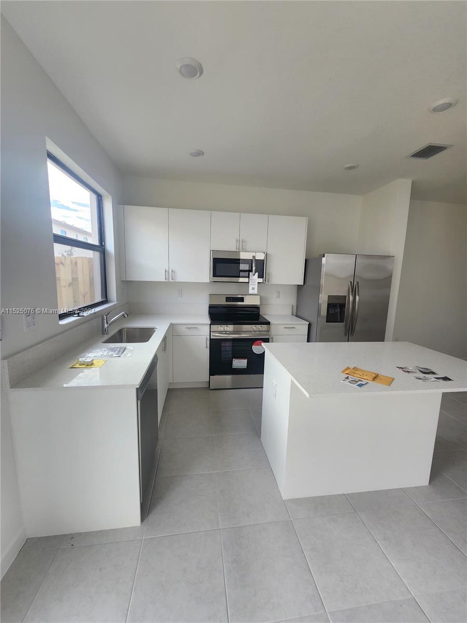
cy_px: 312
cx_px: 234
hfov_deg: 89.9
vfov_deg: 106.2
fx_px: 234
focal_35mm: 13
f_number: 2.2
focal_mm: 2.2
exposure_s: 1/60
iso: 64
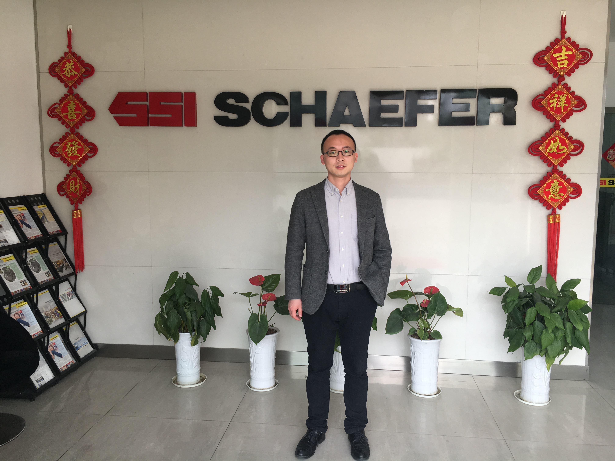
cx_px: 308
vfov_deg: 48.2
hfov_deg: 61.7
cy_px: 230
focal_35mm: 29
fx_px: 515
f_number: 2.2
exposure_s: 1/100
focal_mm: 4.15
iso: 32
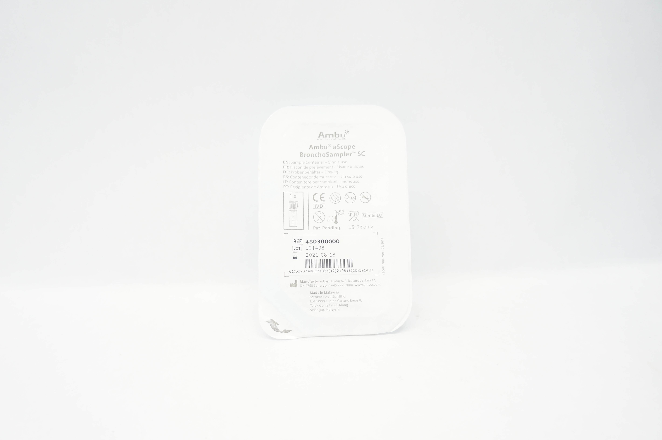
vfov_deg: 47.8
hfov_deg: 67.4
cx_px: 331
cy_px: 220
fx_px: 496
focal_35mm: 27
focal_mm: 18
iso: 400
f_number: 4
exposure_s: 1/80
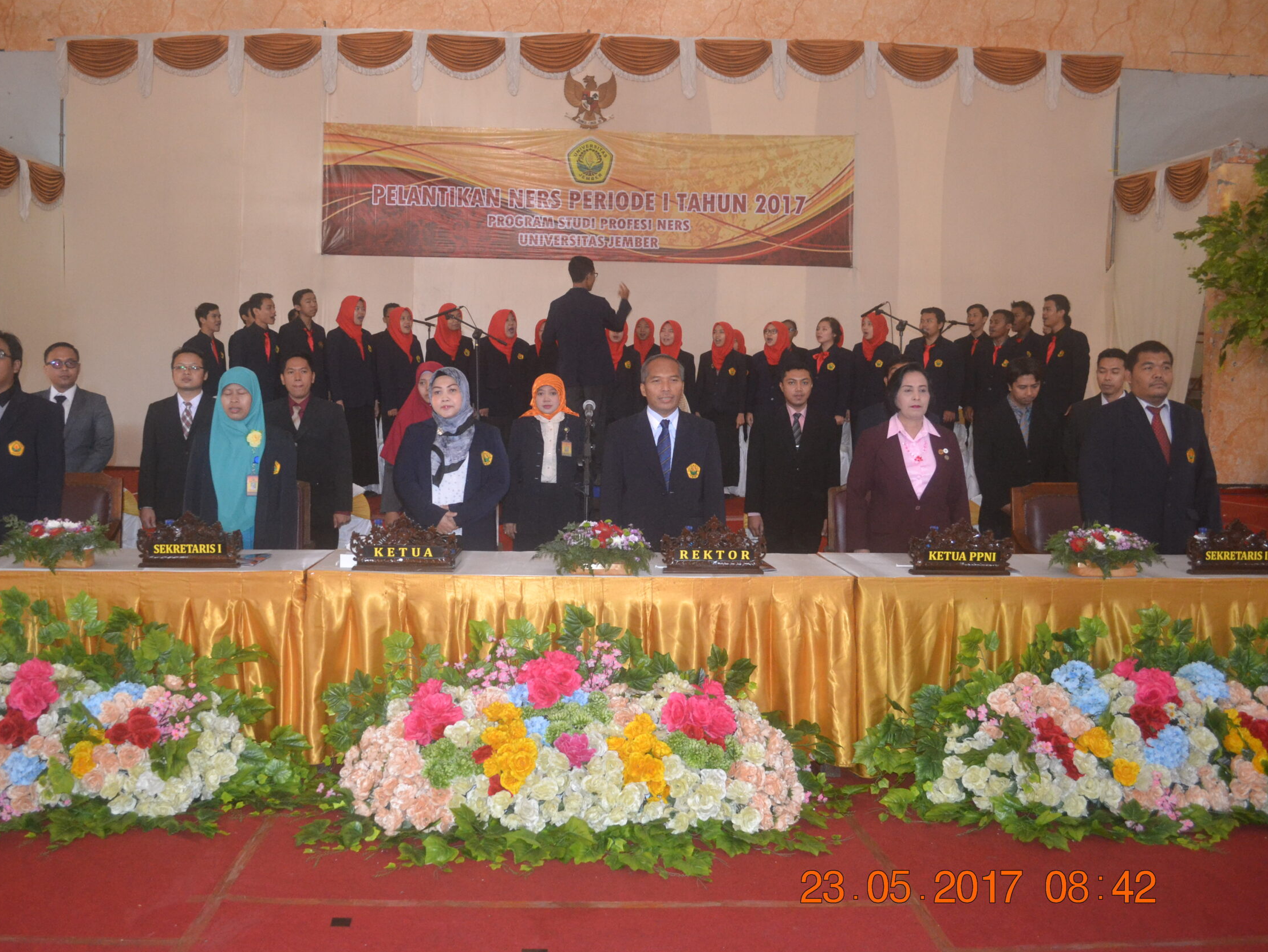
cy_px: 473
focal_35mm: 30
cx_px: 562
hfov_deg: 59.8
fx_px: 1099
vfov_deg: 46.8
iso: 1600
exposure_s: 1/60
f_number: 3.5
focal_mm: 18
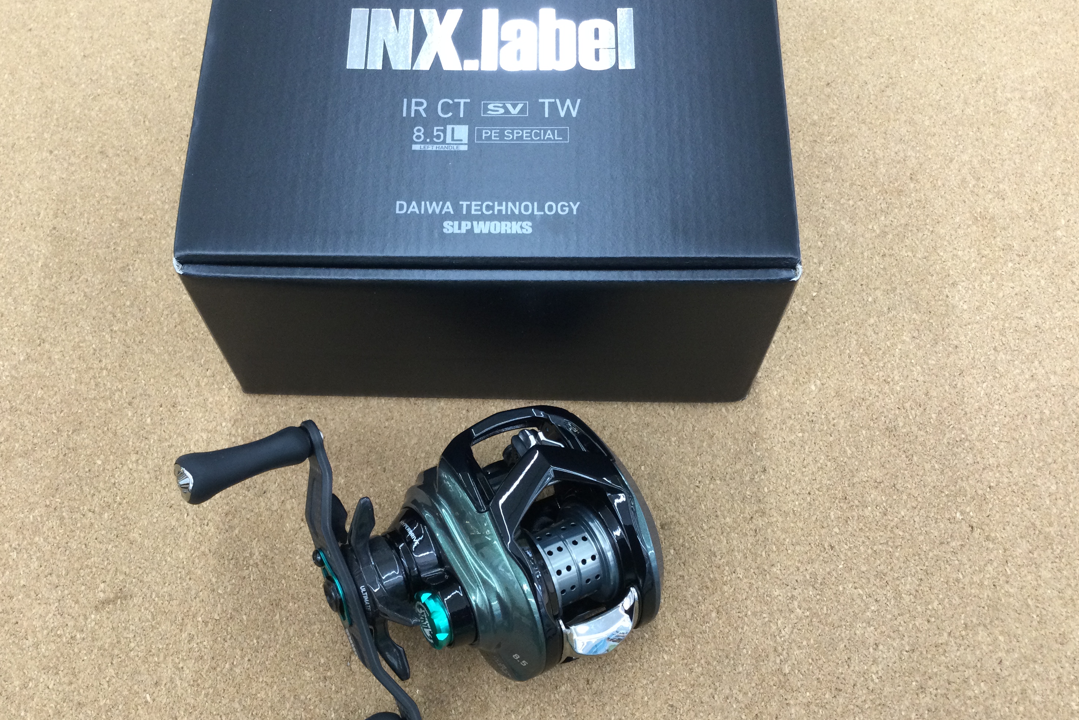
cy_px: 393
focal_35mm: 36
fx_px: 1079
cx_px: 500
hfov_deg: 53.1
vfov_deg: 36.8
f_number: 2.4
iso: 64
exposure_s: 1/30
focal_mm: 3.3
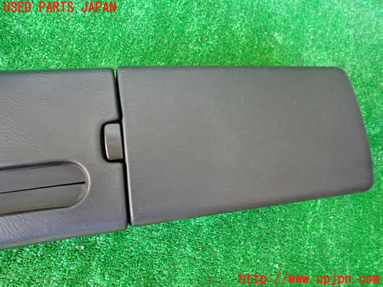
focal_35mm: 25
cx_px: 192
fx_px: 277
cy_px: 144
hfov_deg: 69.4
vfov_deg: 54.9
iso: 320
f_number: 2
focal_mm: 4.5
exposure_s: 1/30
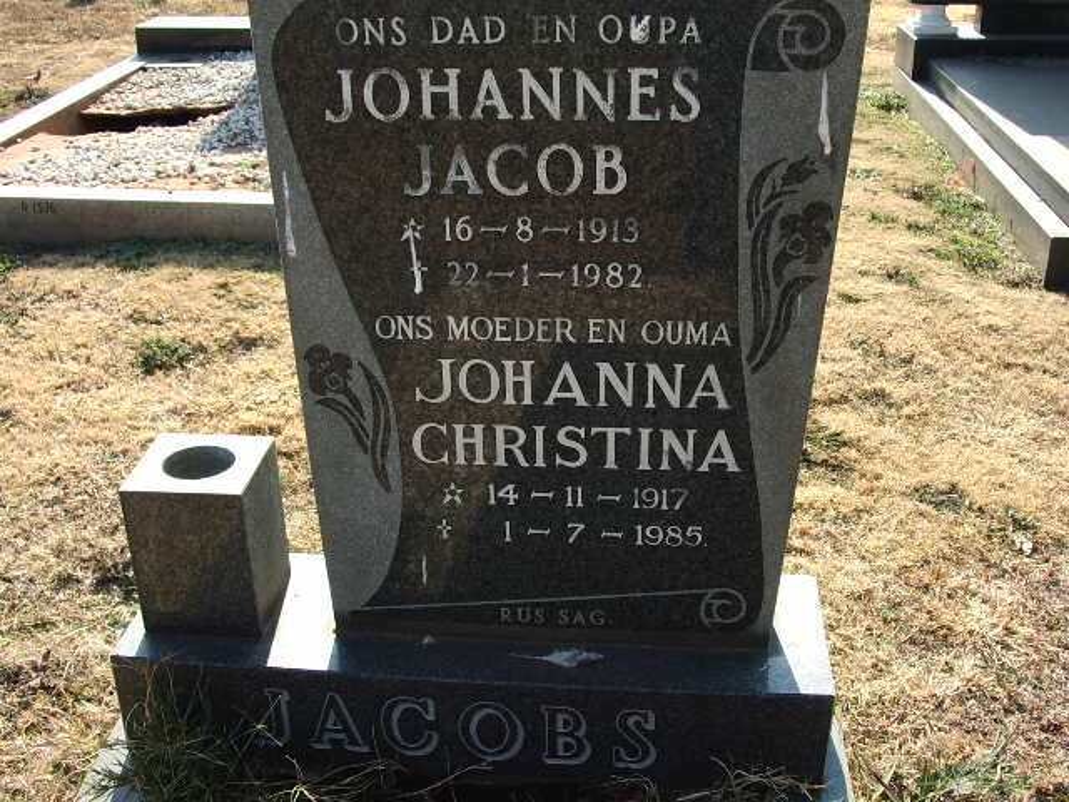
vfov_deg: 35.1
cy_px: 401
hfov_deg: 45.8
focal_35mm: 41
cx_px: 534
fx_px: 1266
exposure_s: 1/80
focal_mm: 6.8
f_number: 4.6
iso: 50
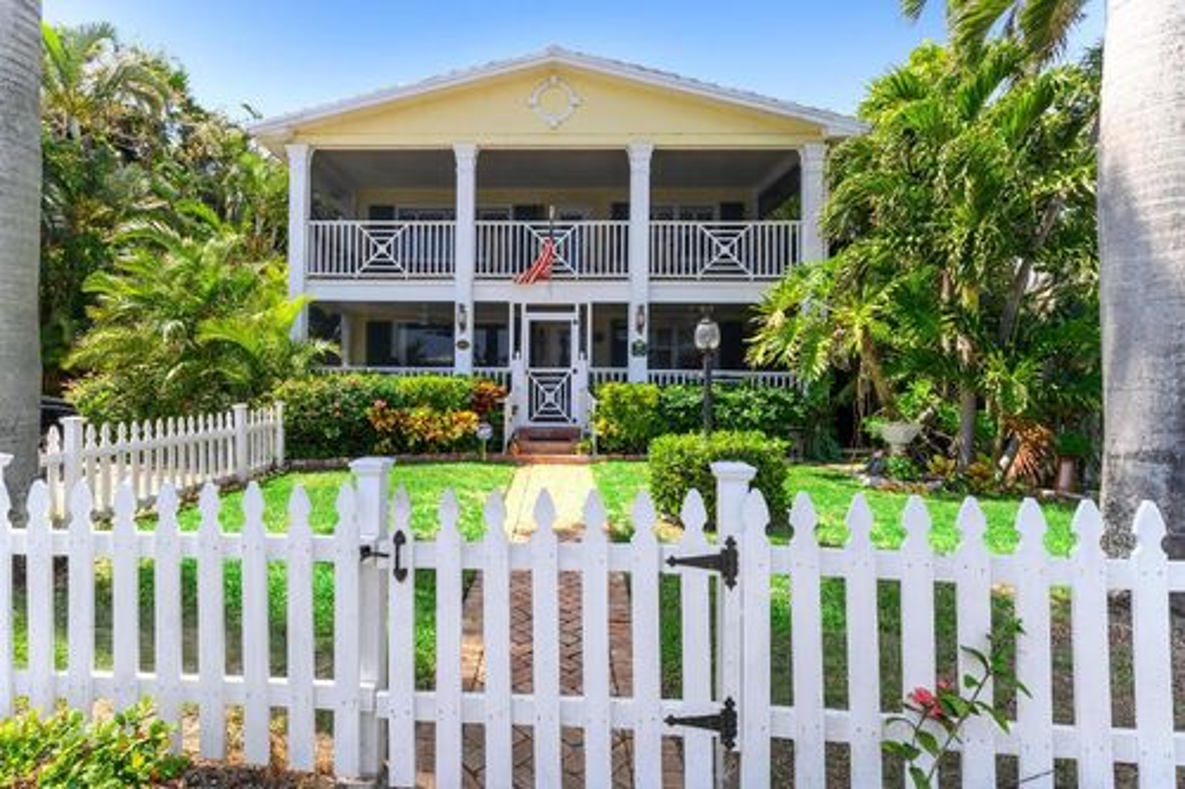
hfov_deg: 93.3
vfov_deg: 70.4
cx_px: 592
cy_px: 394
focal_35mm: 17
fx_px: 559
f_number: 11
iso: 100
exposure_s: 1/100
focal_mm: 17
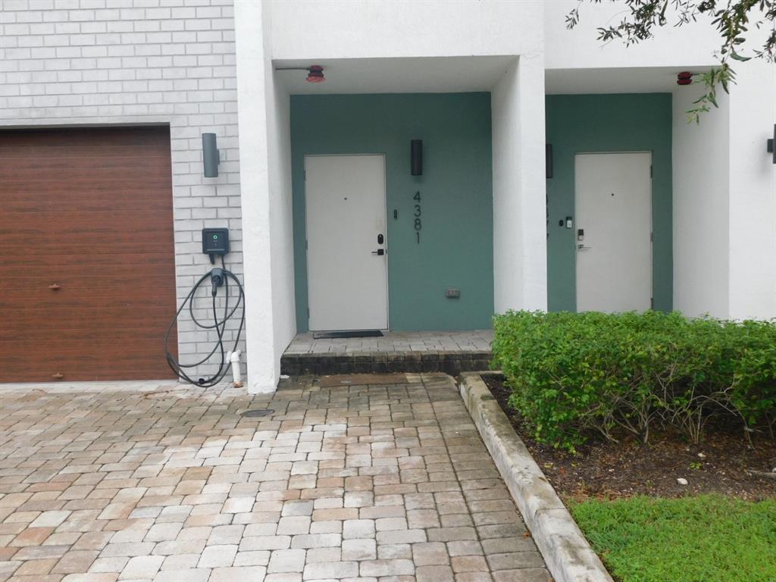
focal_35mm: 36
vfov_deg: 39.7
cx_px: 388
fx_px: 807
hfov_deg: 51.4
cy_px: 291
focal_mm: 6.3
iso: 125
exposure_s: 1/500
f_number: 3.5
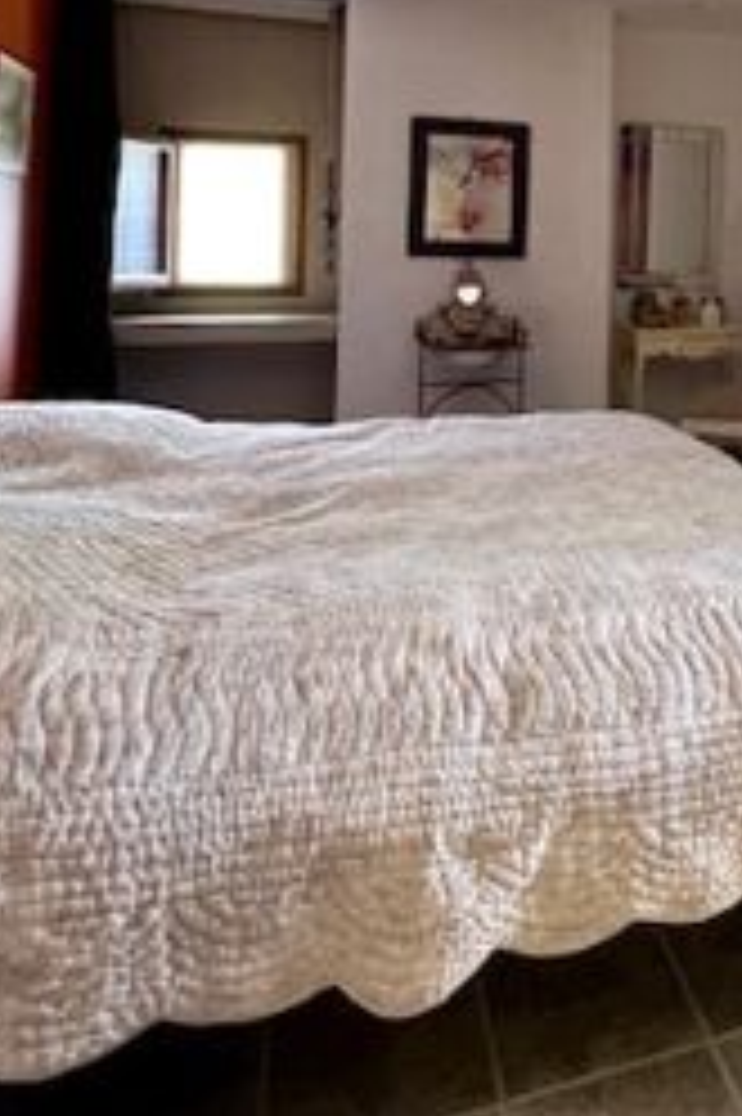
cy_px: 234
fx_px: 898
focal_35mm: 29
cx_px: 722
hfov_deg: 40.1
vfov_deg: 59.1
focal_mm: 1.57
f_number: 1.8
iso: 320
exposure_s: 1/50
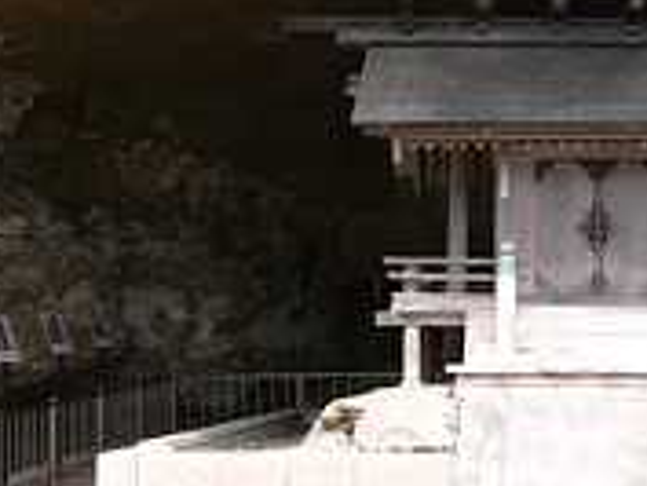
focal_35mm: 79
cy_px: 219
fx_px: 1478
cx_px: 589
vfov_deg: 18.7
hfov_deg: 24.0
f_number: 5.6
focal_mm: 7.4
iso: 80
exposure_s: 1/160
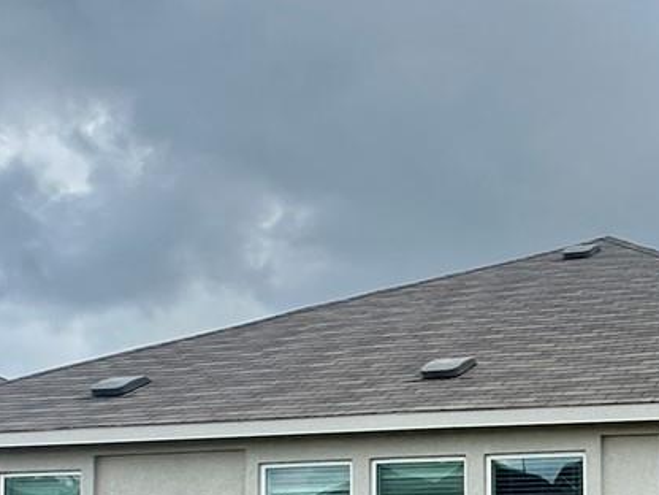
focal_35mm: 69
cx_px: 808
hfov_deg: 25.1
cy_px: 505
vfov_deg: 20.6
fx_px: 1314
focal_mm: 2.22
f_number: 2.2
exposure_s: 1/575
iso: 40
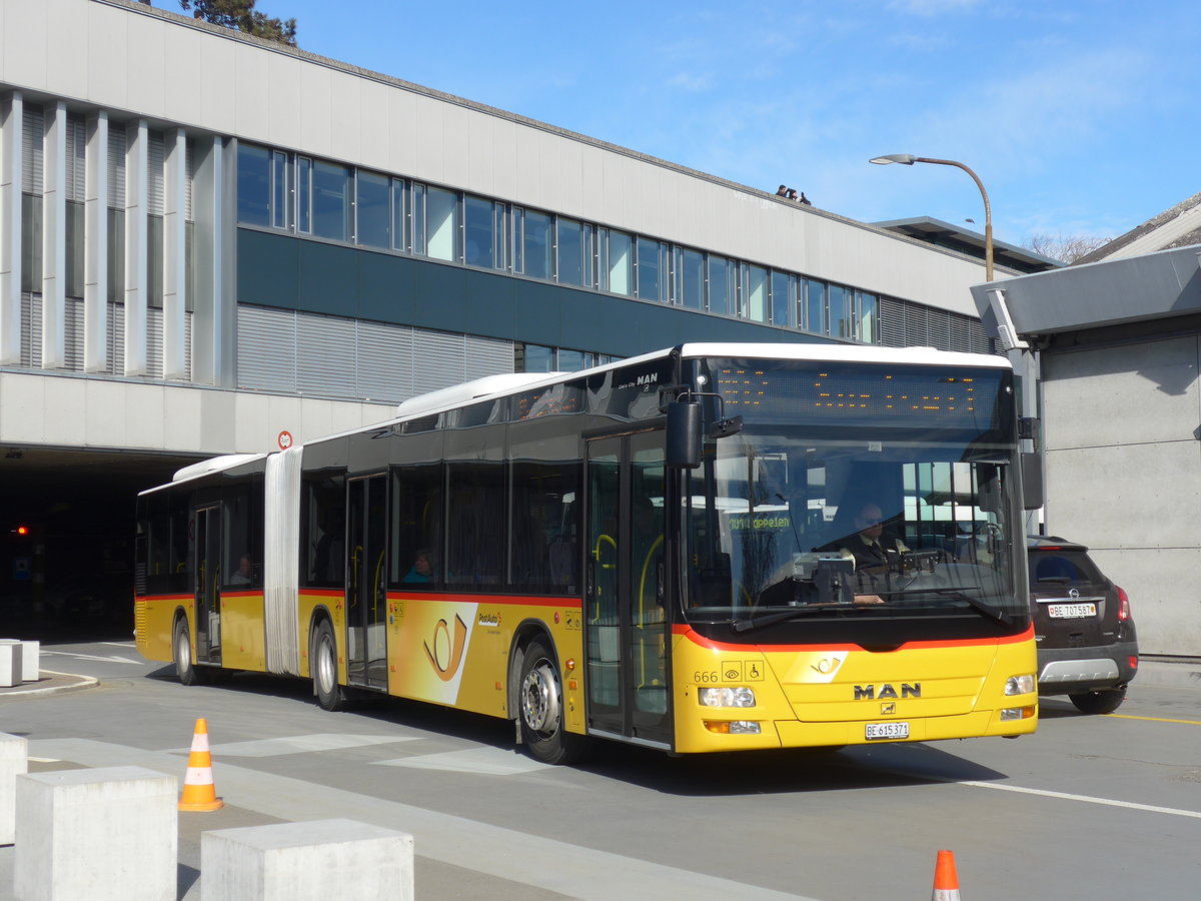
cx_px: 600
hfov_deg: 34.9
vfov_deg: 26.6
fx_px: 1908
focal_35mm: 55
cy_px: 450
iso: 80
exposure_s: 1/1000
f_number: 3.4
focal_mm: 11.3
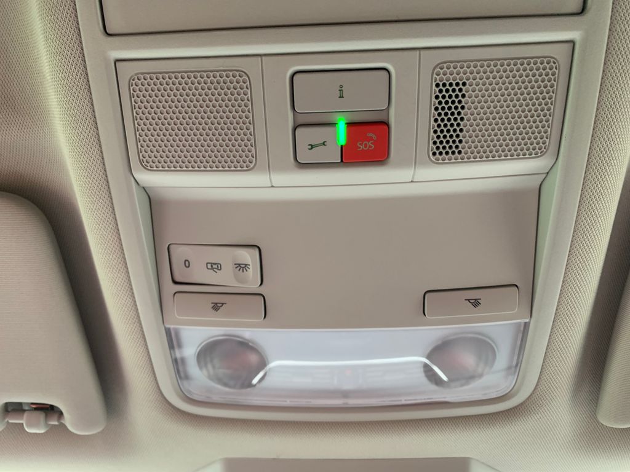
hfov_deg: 67.3
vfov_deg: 53.1
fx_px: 473
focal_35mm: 26
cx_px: 315
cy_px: 236
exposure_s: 1/60
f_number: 1.8
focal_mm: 4.25
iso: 160
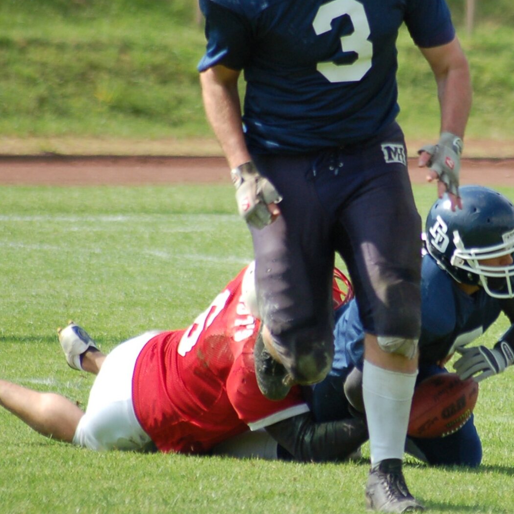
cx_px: 453
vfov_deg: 2.4
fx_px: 12112
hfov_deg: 2.4
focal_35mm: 721
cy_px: 213
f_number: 5.6
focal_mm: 270
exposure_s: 1/1000
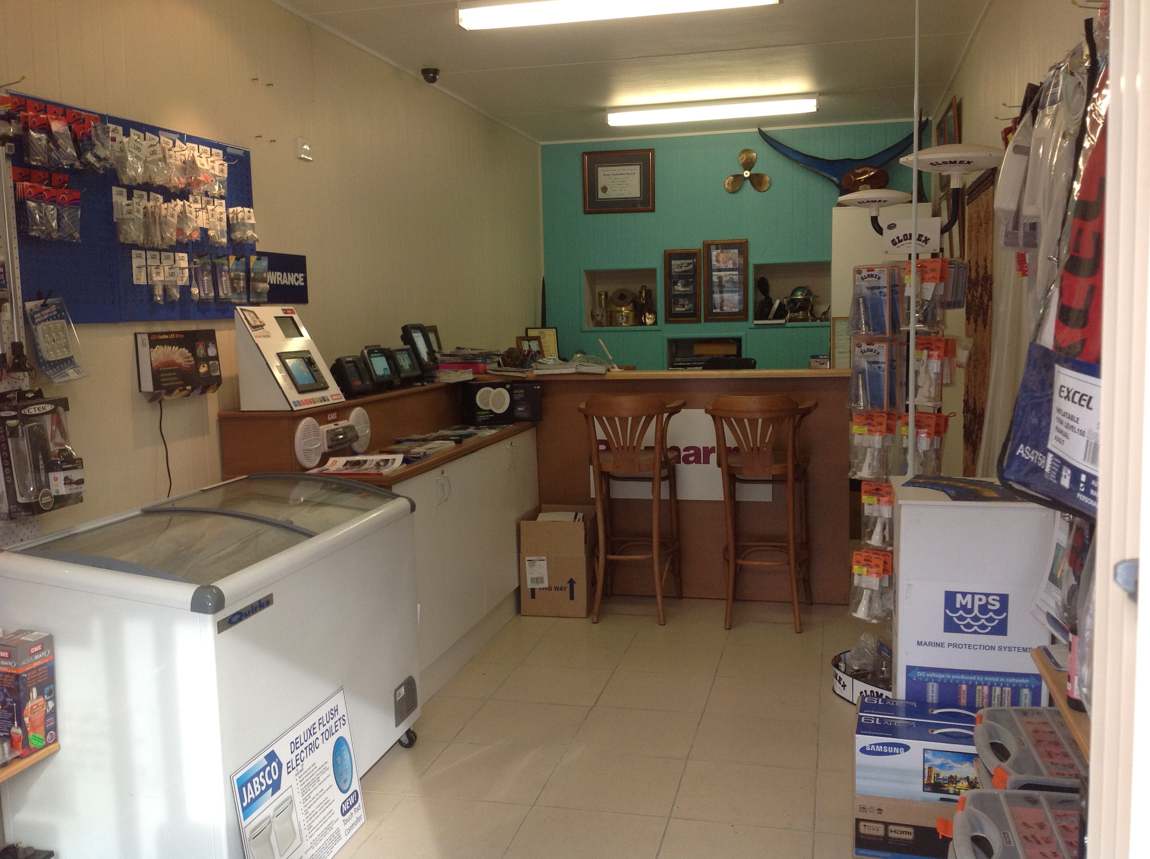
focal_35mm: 35
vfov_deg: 40.6
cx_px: 575
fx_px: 1161
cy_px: 430
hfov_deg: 52.7
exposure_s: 1/120
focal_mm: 4.28
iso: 80
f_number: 2.4
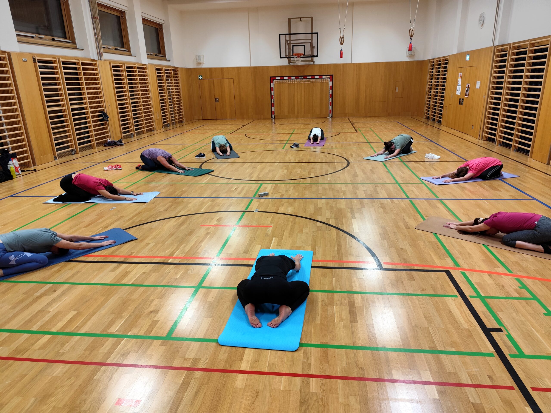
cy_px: 206
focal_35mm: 23
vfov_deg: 58.9
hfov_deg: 73.9
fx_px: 366
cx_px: 276
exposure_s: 1/100
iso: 640
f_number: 1.65
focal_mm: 6.14
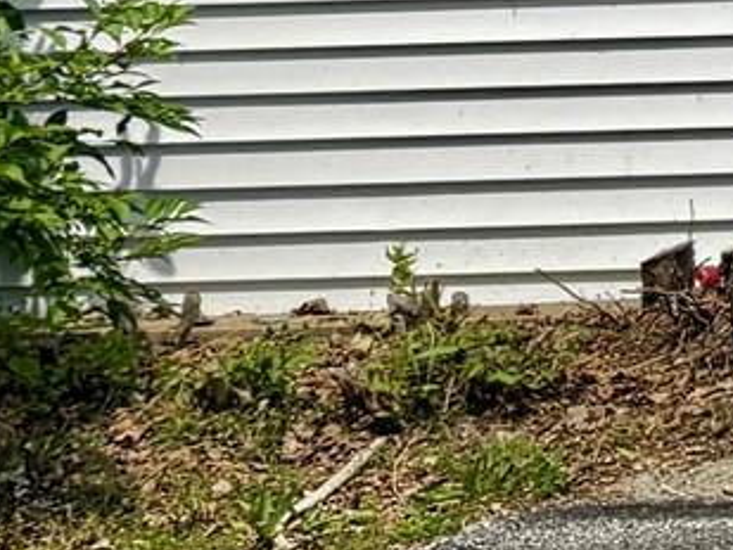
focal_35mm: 159
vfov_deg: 8.5
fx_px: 3368
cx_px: 2173
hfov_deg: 9.7
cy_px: -806
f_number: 1.78
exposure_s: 1/4310
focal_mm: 6.76
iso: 80
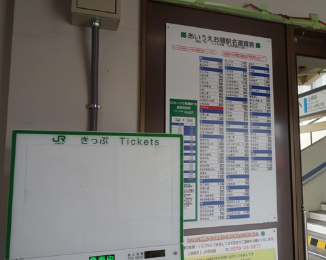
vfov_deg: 42.2
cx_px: 215
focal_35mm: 35
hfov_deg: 50.7
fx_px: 337
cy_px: 127
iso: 125
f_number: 3.5
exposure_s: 1/100
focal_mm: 10.4
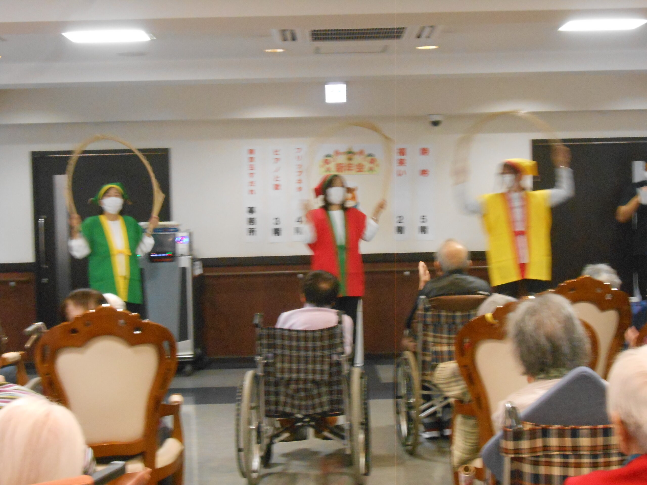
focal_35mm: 63
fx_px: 1178
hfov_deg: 30.7
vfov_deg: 23.3
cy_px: 242
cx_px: 324
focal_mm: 11.3
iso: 800
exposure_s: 1/13
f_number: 5.6
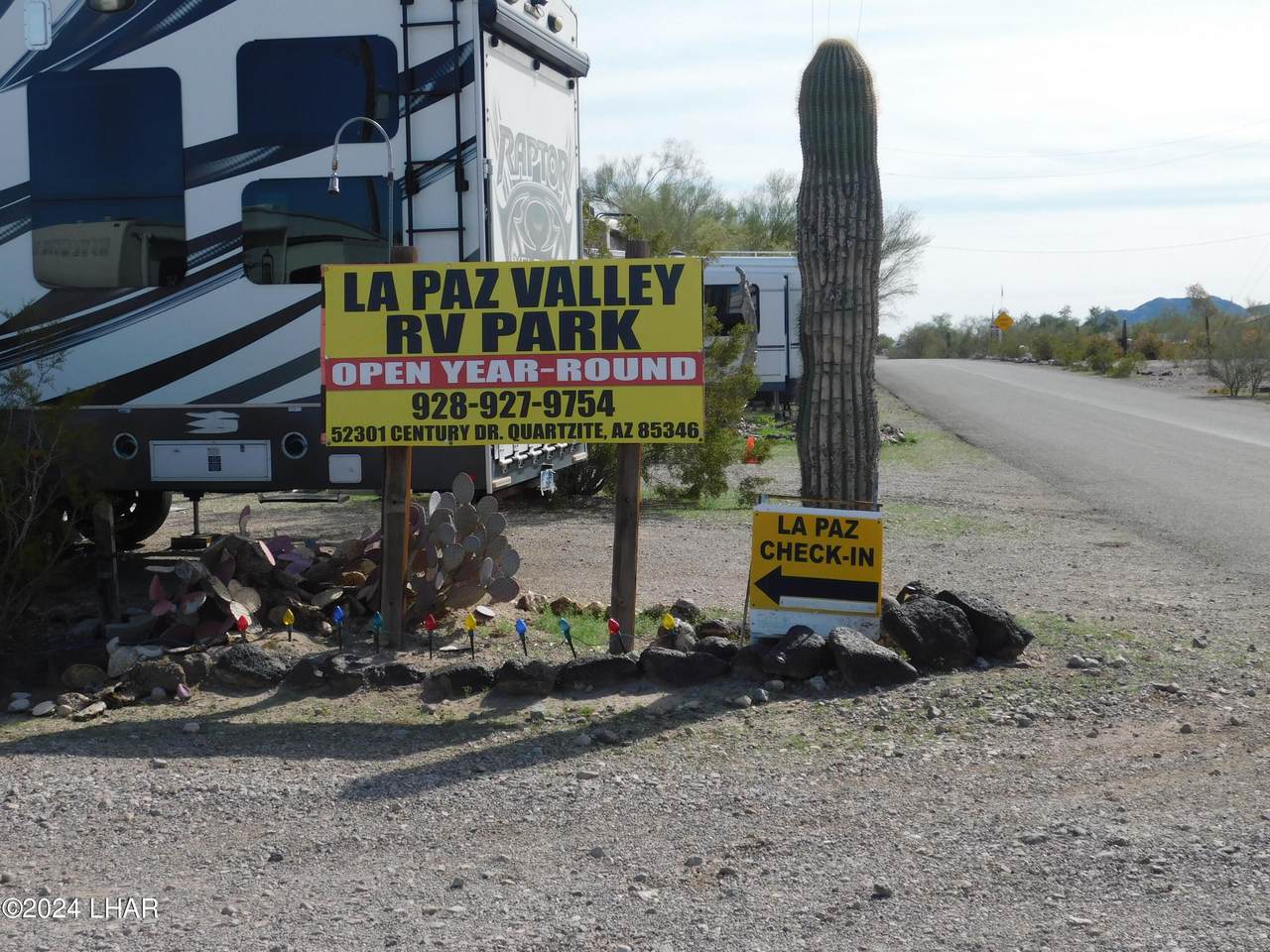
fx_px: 1871
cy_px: 476
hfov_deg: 37.5
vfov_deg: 28.6
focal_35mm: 51
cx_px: 635
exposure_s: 1/1250
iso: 125
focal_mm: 9
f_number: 3.8
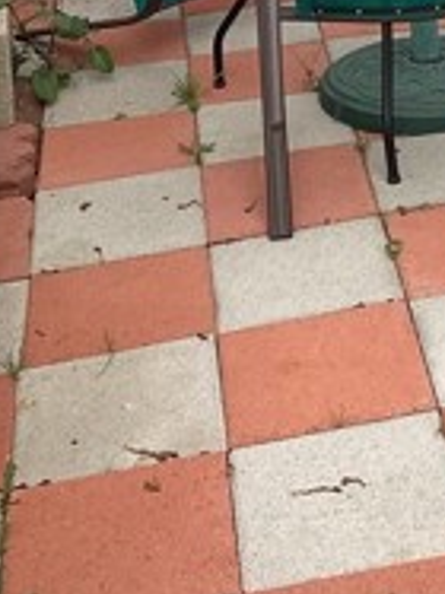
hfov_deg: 13.8
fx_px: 1819
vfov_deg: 17.5
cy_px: -159
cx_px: 442
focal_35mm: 106
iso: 25
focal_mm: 3.3
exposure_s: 1/202
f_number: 2.4
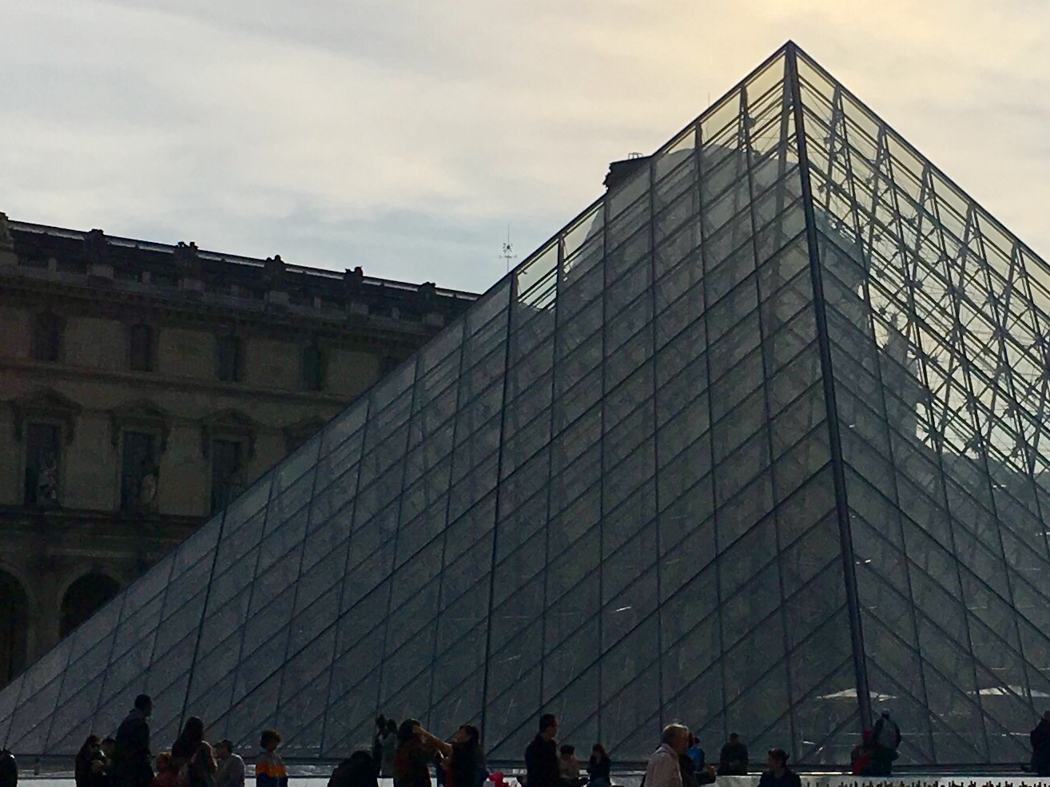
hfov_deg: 21.8
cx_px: 808
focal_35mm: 89
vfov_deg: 16.6
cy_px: 341
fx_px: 2699
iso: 25
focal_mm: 4.15
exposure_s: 1/6993
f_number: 2.2
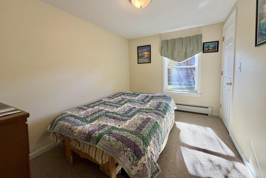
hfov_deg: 100.4
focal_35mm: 15
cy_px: 79
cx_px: 131
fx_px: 111
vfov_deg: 77.1
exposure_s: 1/120
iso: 200
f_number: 2.2
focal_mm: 2.22
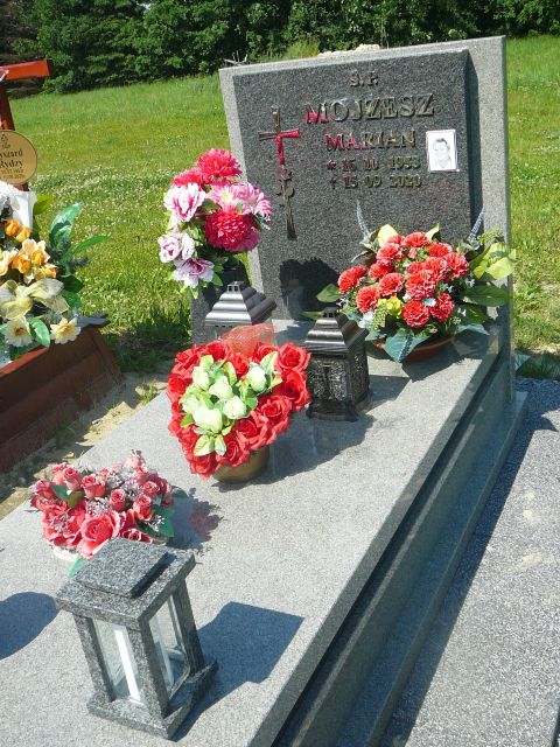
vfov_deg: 49.0
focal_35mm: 38
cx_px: 280
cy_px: 374
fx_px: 820
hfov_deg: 37.7
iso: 80
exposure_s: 1/800
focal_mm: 5.6
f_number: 3
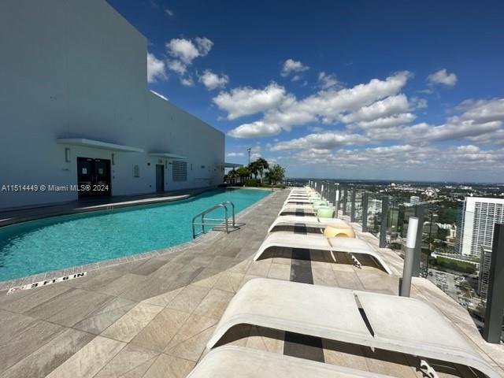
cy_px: 189
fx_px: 204
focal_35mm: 14
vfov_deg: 85.7
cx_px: 252
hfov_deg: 102.1
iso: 50
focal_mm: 2.22
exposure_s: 1/5291
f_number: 2.2
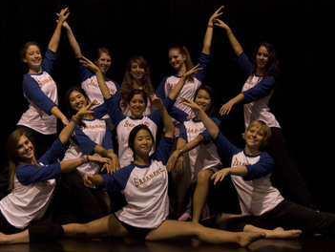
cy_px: 125
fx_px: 557
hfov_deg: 33.4
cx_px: 145
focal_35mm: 58
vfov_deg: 25.5
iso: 800
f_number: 4.8
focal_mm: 35
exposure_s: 1/40
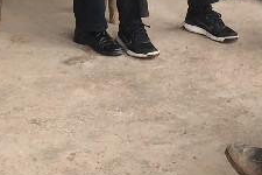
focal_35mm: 137
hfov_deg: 14.8
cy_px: -108
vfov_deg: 9.6
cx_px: 29
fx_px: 997
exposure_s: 1/100
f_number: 2.2
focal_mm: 4.15
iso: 32
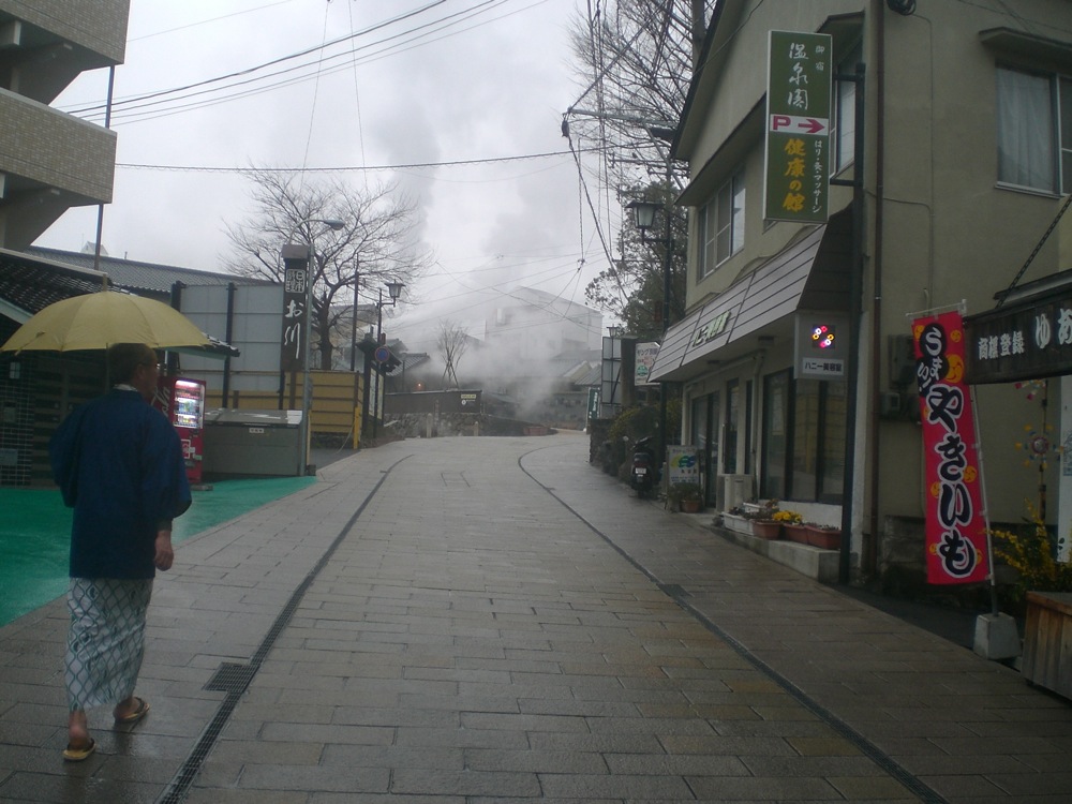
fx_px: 1177
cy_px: 402
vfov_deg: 37.7
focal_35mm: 38
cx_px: 536
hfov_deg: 49.0
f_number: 3.1
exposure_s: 1/60
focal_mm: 6.3
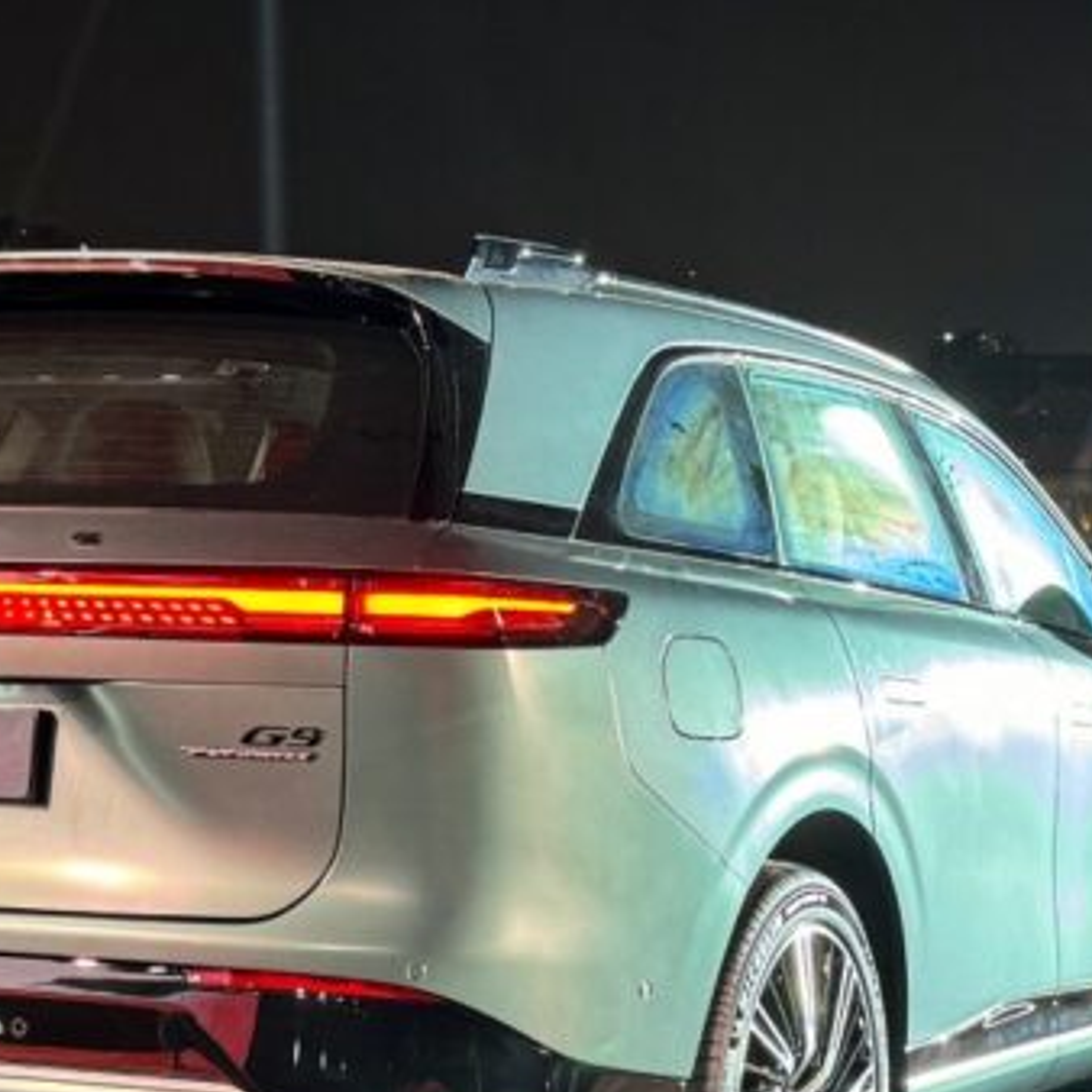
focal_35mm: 46
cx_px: 357
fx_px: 1642
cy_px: 730
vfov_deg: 36.4
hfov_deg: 36.4
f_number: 1.78
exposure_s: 1/50
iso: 250
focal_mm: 6.76
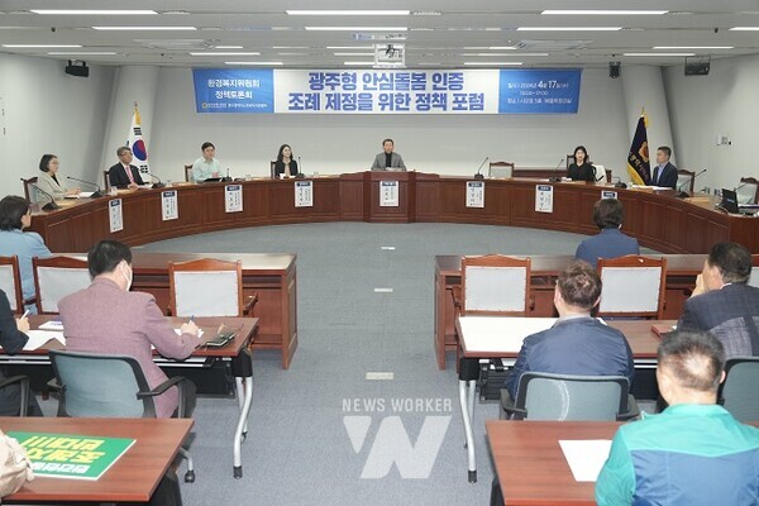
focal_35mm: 37
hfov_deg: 51.9
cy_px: 253
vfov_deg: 35.9
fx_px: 780
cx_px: 380
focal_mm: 37
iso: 1600
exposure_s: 1/125
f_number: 5
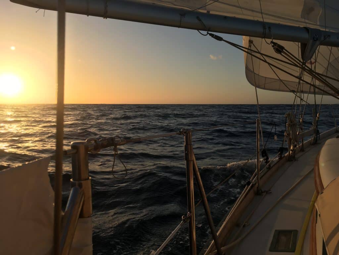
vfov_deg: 48.2
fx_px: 284
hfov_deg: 61.7
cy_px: 128
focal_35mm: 29
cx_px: 170
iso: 25
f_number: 2.2
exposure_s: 1/1637
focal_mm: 4.15
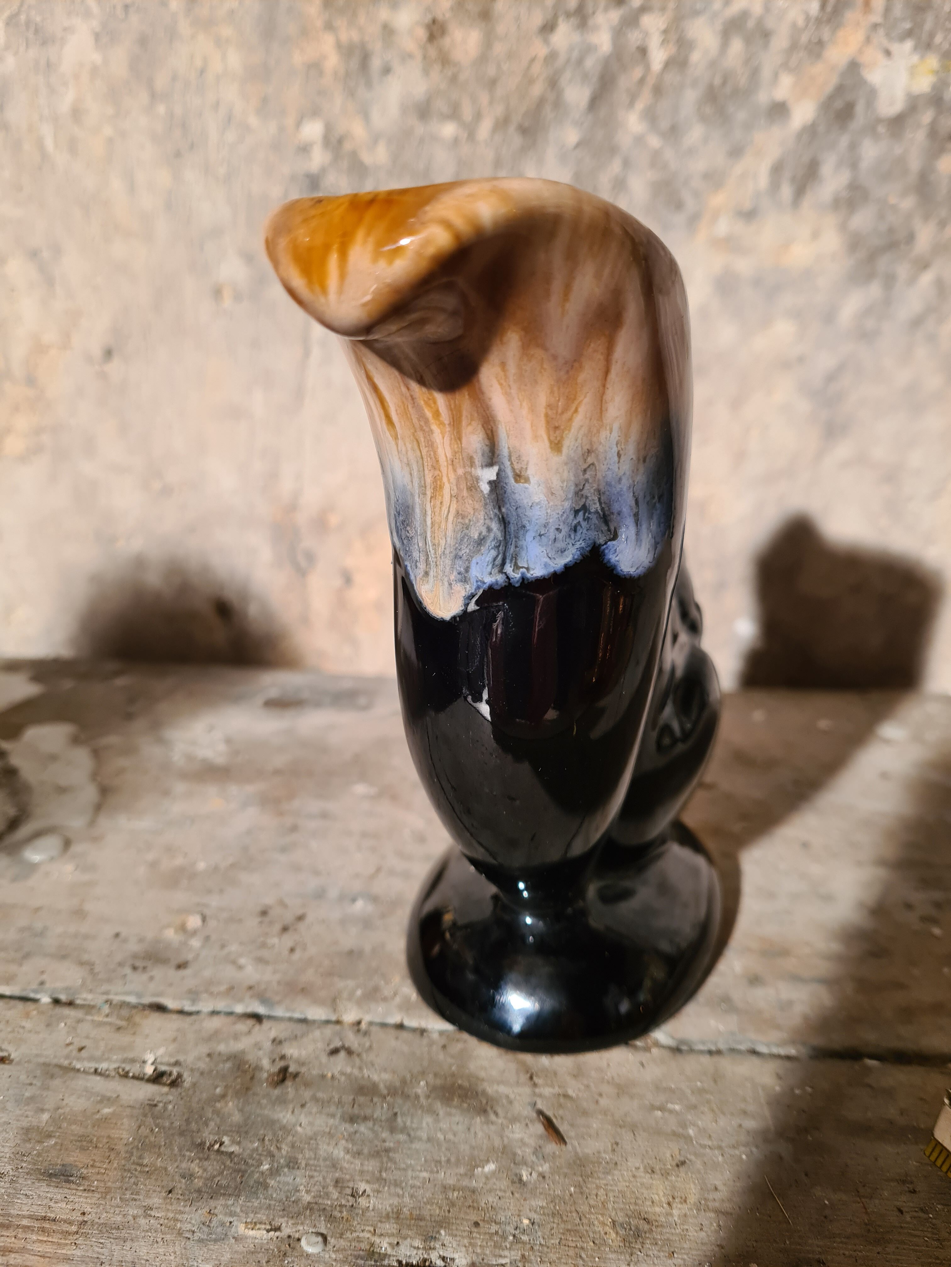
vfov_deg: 67.3
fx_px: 952
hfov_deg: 53.1
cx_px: 476
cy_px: 634
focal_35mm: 26
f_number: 1.8
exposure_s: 1/50
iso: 125
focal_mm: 5.4
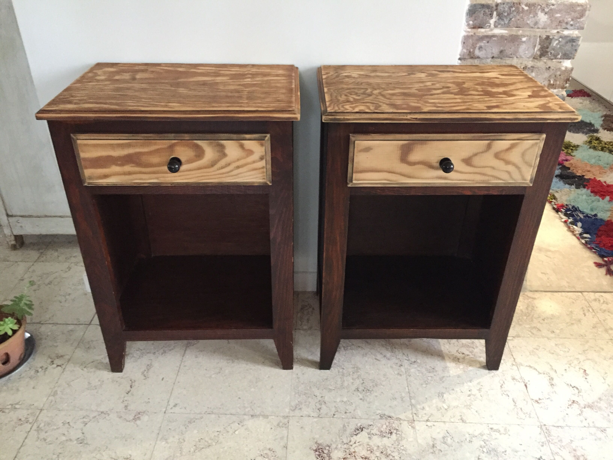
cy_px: 230
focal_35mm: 29
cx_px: 306
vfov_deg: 48.2
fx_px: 514
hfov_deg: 61.7
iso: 400
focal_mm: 4.15
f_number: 2.2
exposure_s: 1/17
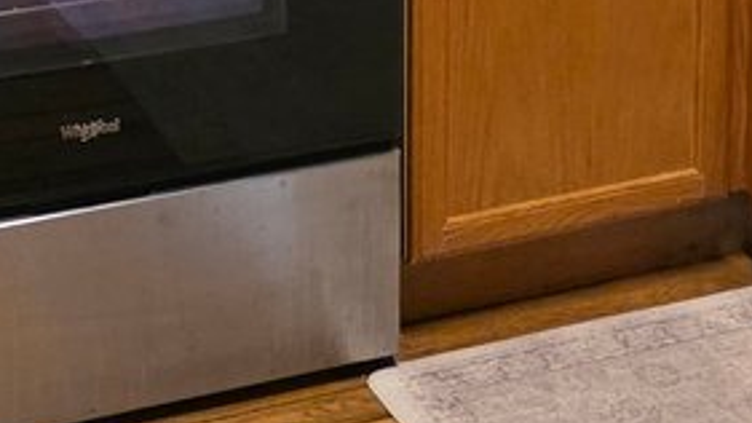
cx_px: 561
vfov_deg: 8.5
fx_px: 2692
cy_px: -424
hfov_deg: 15.8
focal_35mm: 135
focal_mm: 6.3
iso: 2000
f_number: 1.7
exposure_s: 1/120
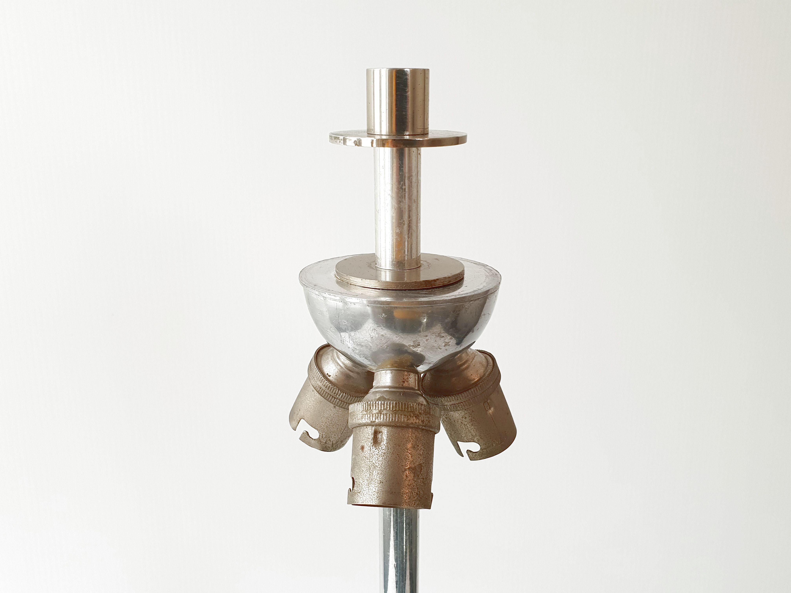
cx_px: 396
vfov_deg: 53.1
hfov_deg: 67.3
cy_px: 296
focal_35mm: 26
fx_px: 594
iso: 125
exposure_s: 1/50
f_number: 2.4
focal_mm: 4.3
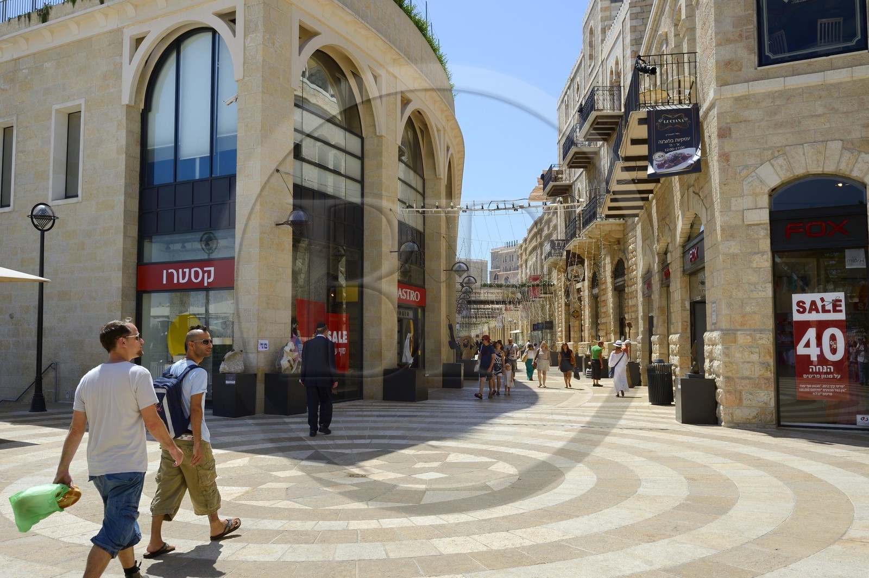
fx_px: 772
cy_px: 289
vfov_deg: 41.0
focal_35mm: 32
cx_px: 434
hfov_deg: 58.8
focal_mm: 32
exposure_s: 1/200
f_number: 13
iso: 200
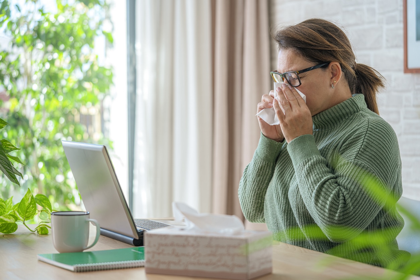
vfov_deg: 15.2
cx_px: 210
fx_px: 1050
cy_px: 140
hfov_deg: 22.6
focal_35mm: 90
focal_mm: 90
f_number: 3.2
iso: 100
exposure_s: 1/125
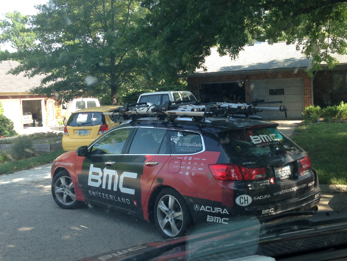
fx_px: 431
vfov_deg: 33.5
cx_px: 183
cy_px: 111
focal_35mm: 43
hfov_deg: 43.8
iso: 50
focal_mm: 4.13
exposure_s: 1/140
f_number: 2.4
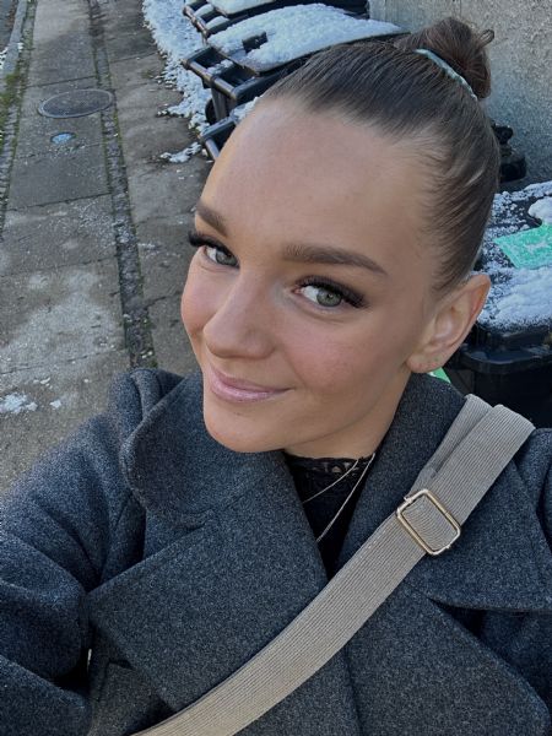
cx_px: 276
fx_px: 638
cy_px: 368
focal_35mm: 30
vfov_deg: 60.0
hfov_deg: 46.8
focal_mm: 2.69
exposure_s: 1/121
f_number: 1.9
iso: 32
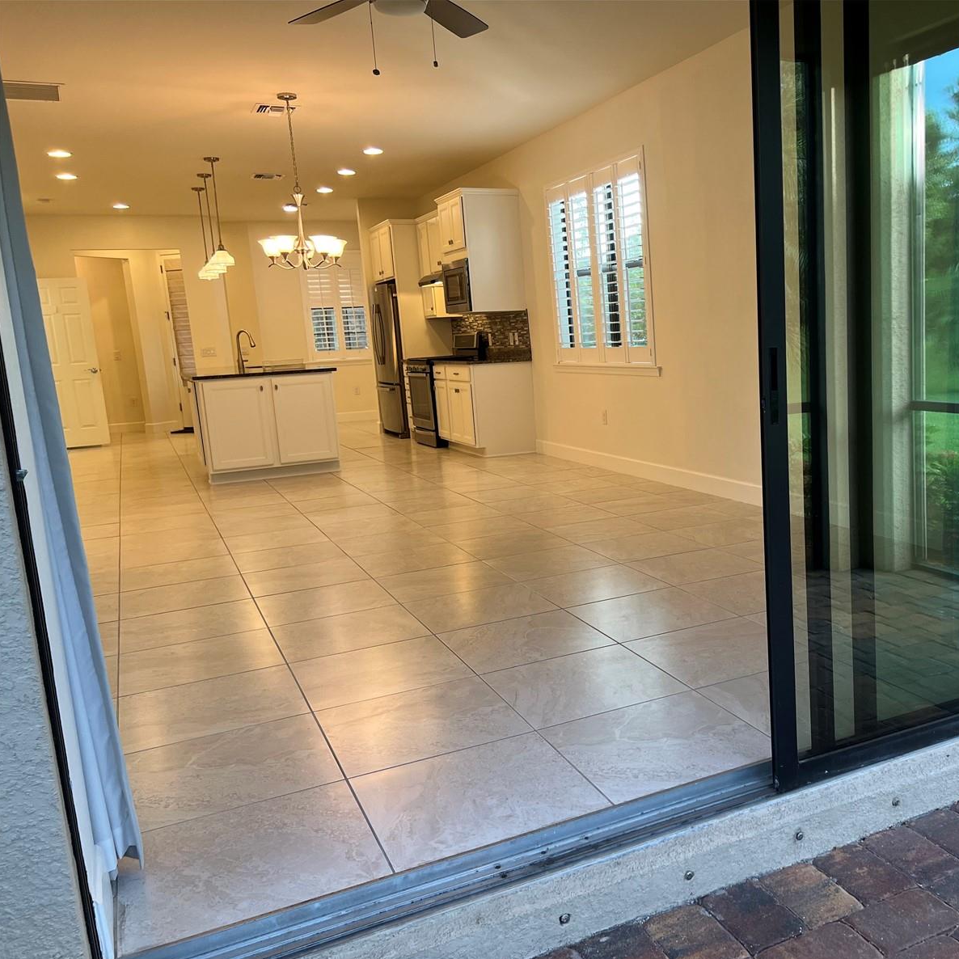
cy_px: 484
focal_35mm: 31
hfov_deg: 51.5
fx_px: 972
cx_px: 644
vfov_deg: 52.5
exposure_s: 1/60
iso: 64
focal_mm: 5.7
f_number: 1.5
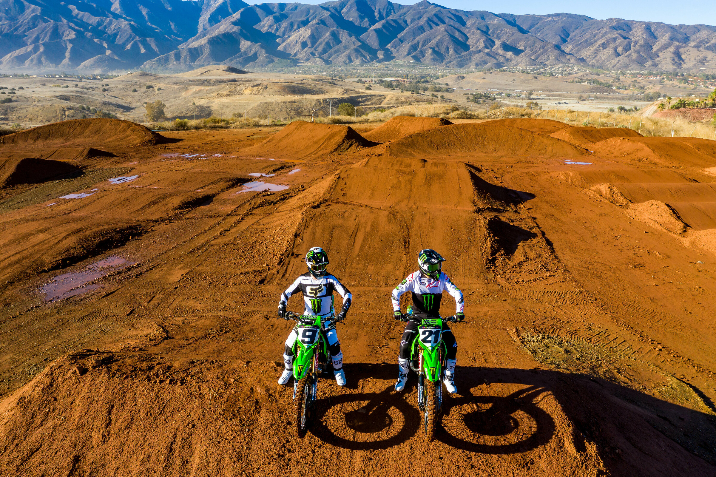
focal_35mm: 28
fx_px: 557
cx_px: 358
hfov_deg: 65.5
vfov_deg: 46.4
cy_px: 238
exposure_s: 1/500
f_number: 5
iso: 100
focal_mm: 10.26
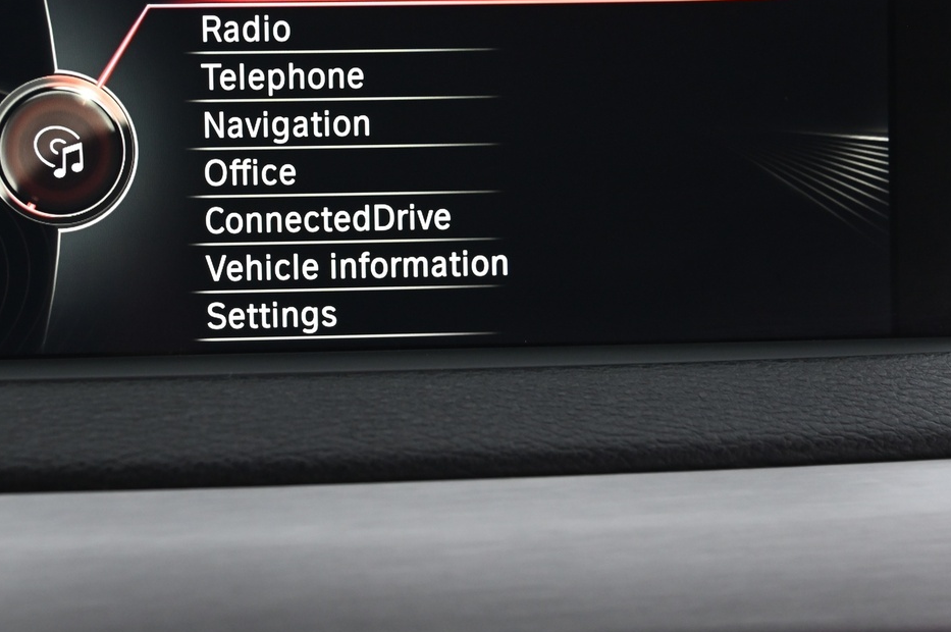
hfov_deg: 20.0
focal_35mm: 101
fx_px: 2665
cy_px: 331
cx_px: 201
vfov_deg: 13.5
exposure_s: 1/25
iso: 2000
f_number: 4
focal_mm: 58
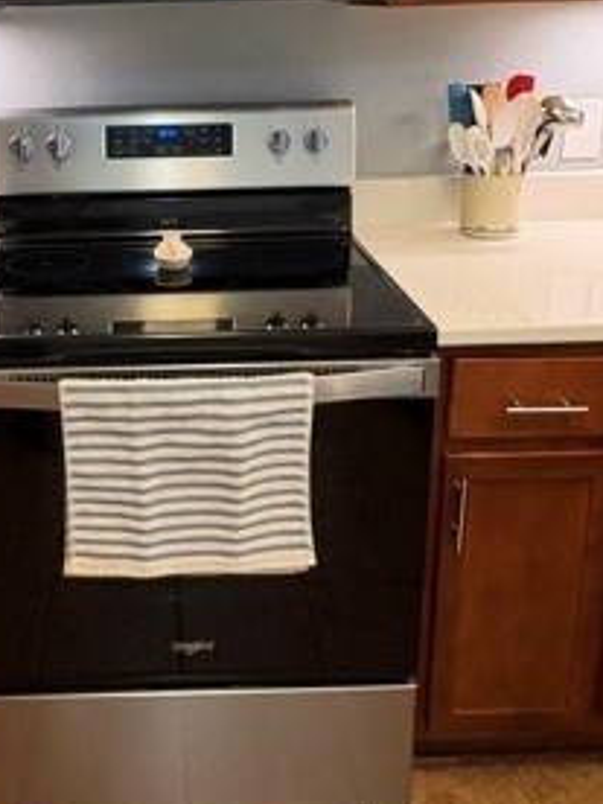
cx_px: 146
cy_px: 242
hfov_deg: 35.9
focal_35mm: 39
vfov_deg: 46.8
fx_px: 906
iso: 400
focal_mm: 2.22
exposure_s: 1/60
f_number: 2.2
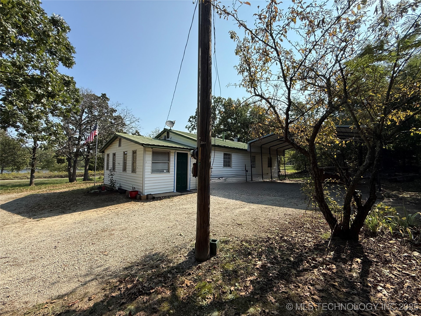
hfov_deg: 102.1
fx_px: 170
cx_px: 210
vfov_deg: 85.7
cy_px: 158
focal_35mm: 14
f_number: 2.2
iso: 50
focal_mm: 2.22
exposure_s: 1/1656
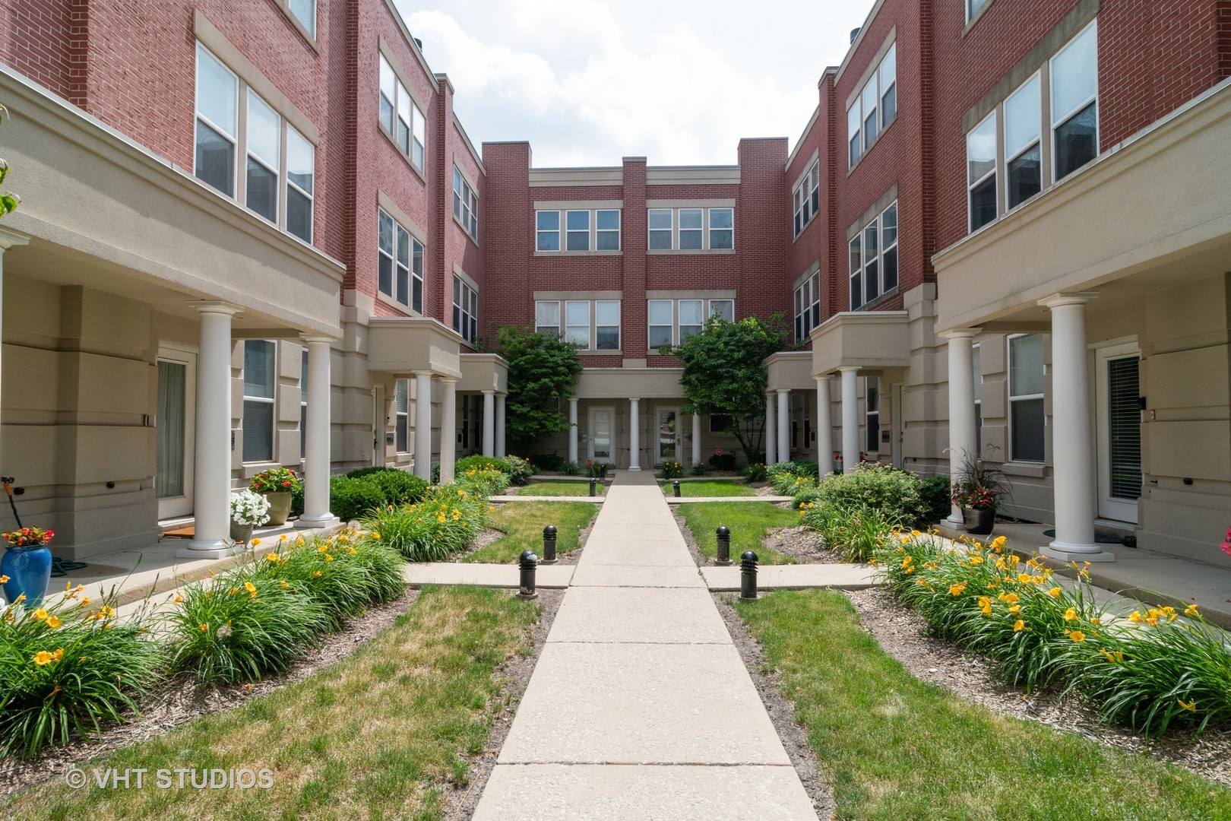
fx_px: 615
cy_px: 410
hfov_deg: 90.0
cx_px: 616
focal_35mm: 18
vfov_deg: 67.4
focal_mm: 12
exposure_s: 1/200
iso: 200
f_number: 10
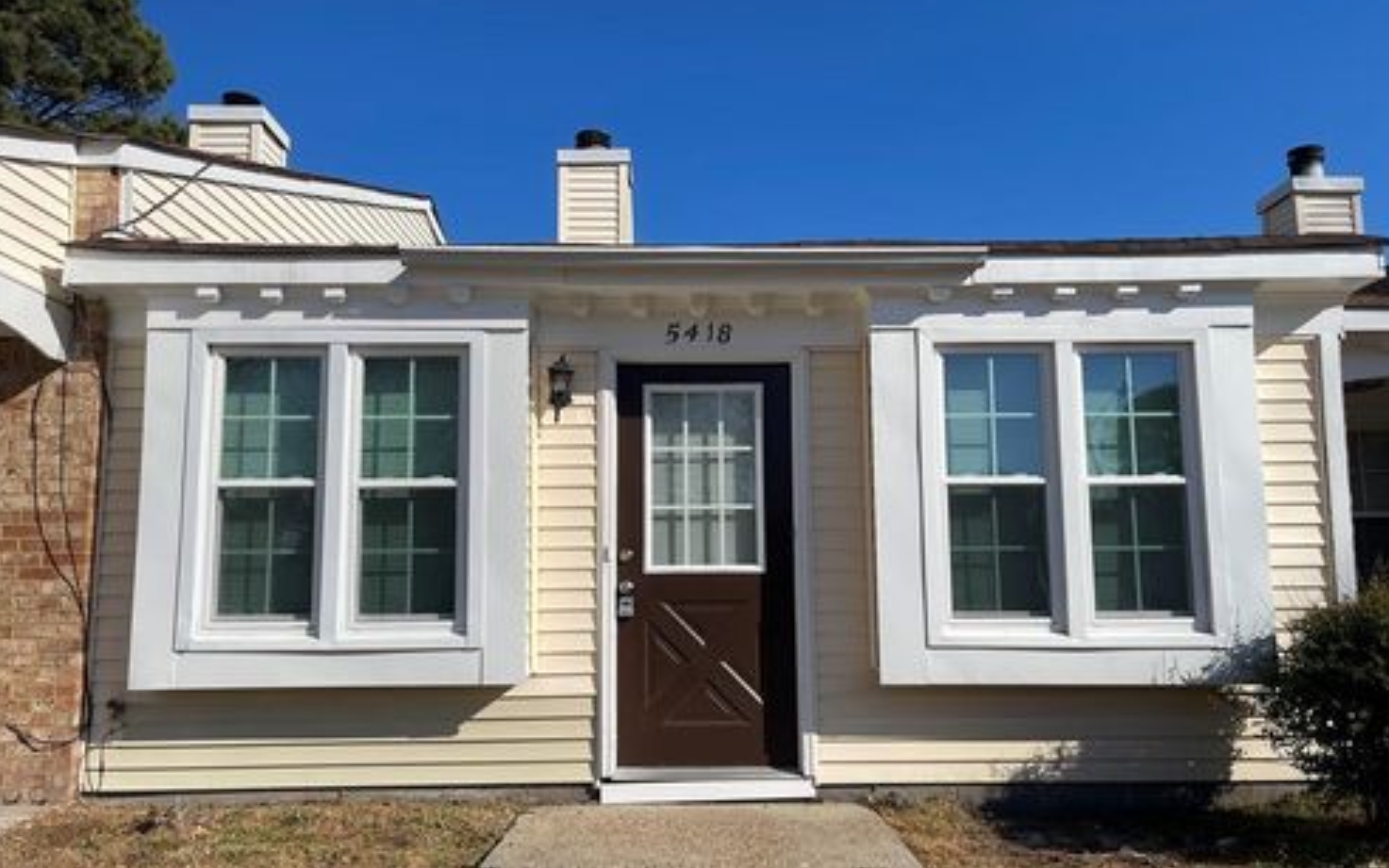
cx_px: 693
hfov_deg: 68.4
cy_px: 451
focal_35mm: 27
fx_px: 1022
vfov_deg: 46.0
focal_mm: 5.1
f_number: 1.6
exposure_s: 1/6579
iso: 32
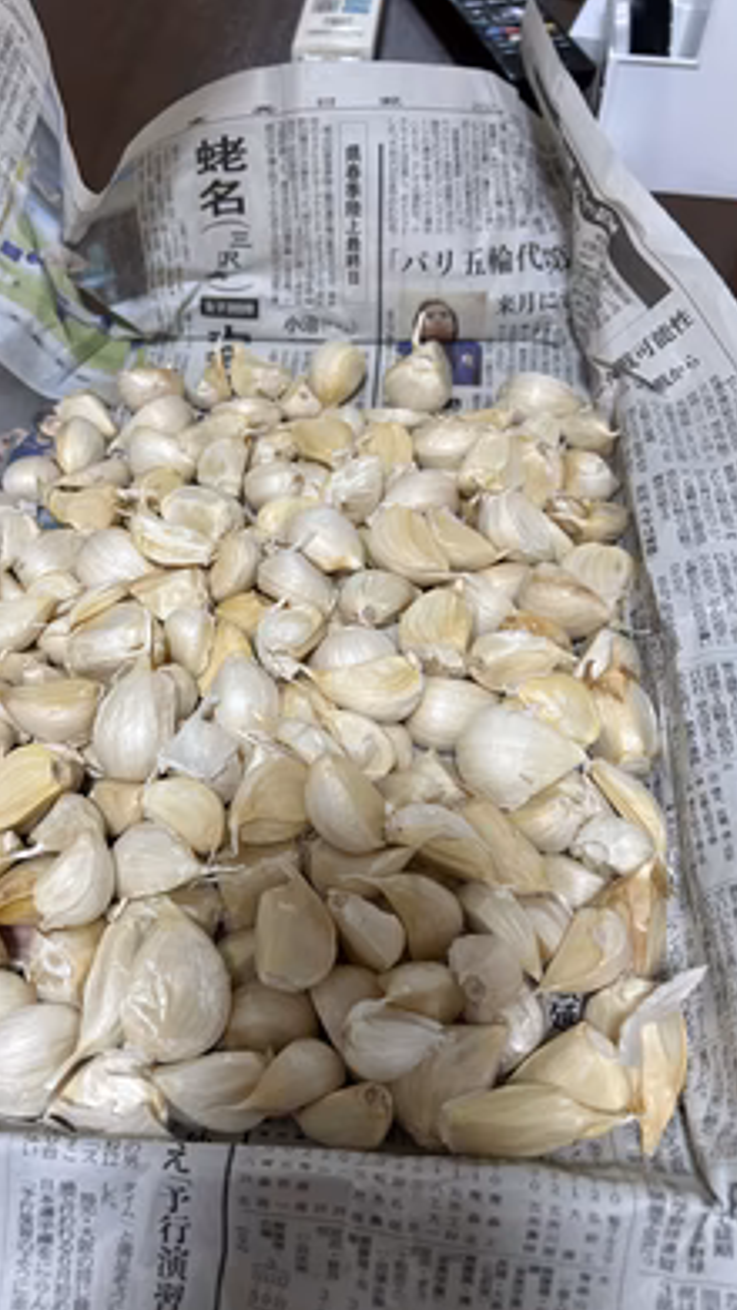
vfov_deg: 66.1
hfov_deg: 39.9
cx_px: 271
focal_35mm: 29
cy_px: 663
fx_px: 1007
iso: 100
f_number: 1.5
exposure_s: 1/60
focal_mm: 5.7
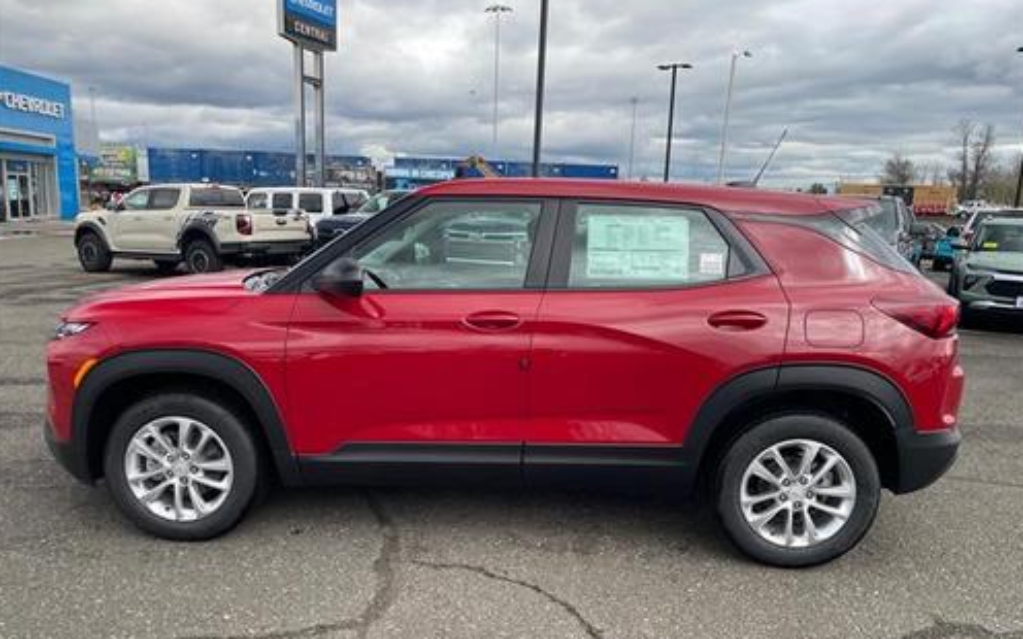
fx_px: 781
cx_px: 509
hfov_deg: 66.5
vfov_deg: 44.4
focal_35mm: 28
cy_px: 367
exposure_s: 1/670
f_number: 1.6
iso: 32
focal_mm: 4.2
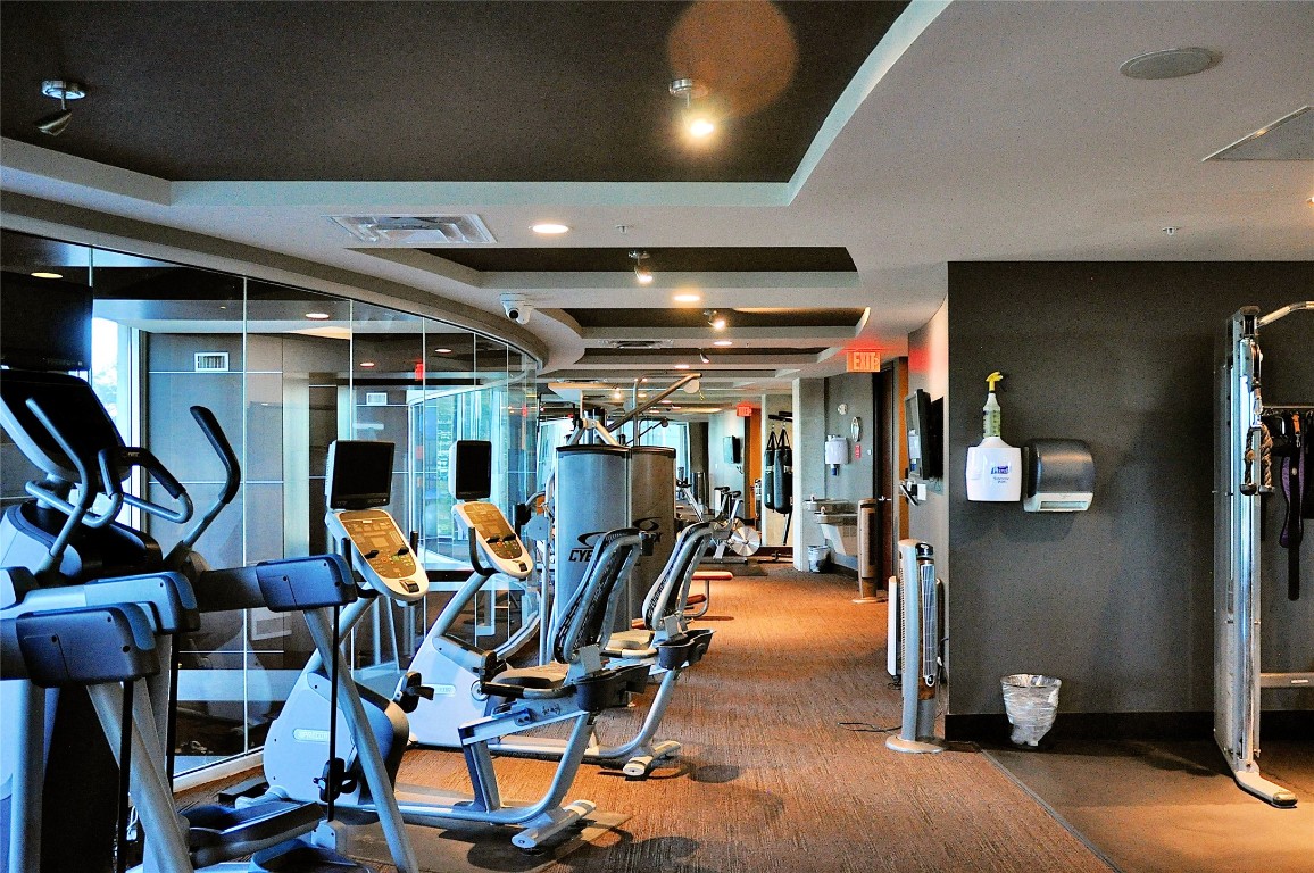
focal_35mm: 33
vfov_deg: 39.9
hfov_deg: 57.3
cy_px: 436
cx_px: 657
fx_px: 1203
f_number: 3.5
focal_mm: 22
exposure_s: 1/30
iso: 1600
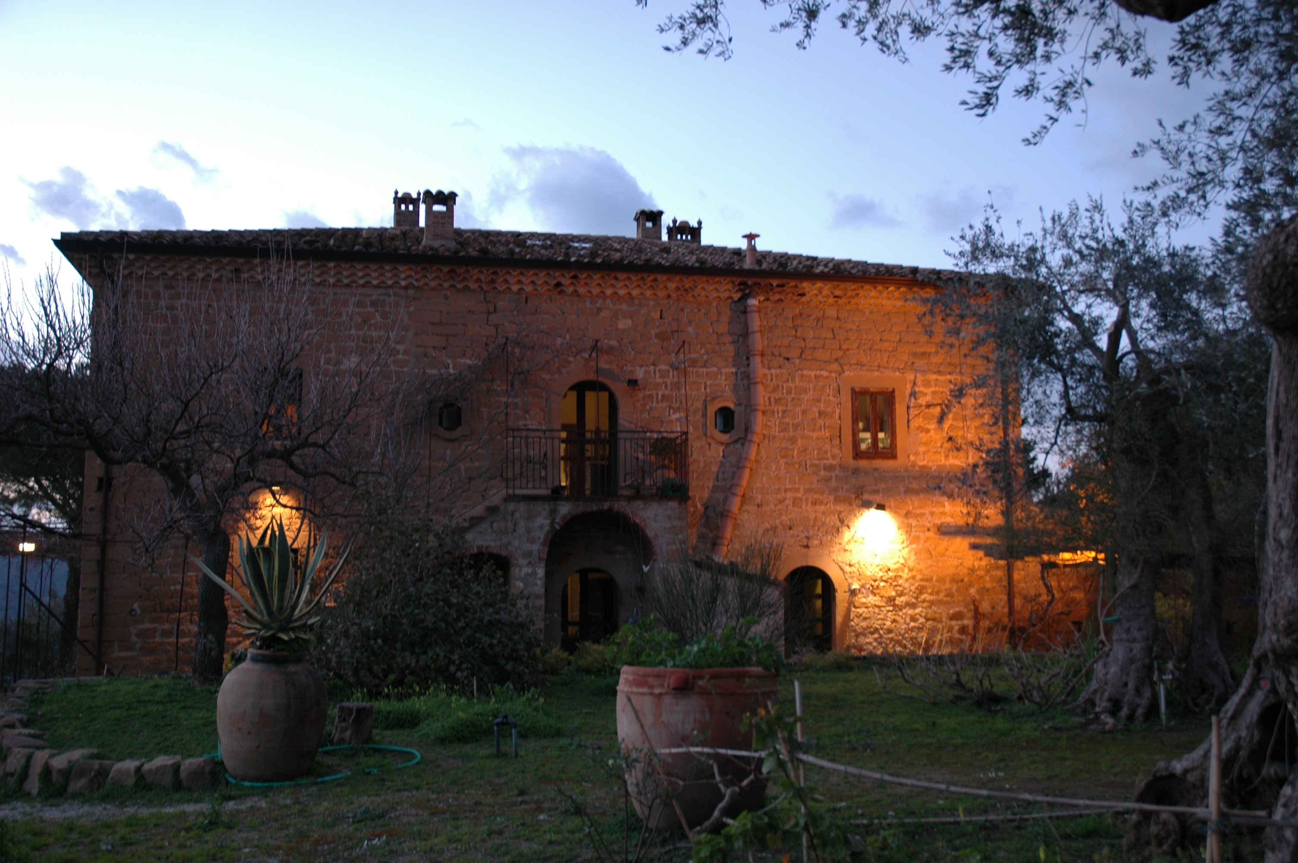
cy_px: 432
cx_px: 649
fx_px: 1297
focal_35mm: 36
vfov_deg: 36.8
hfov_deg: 53.2
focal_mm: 24
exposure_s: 1/5
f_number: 3.8
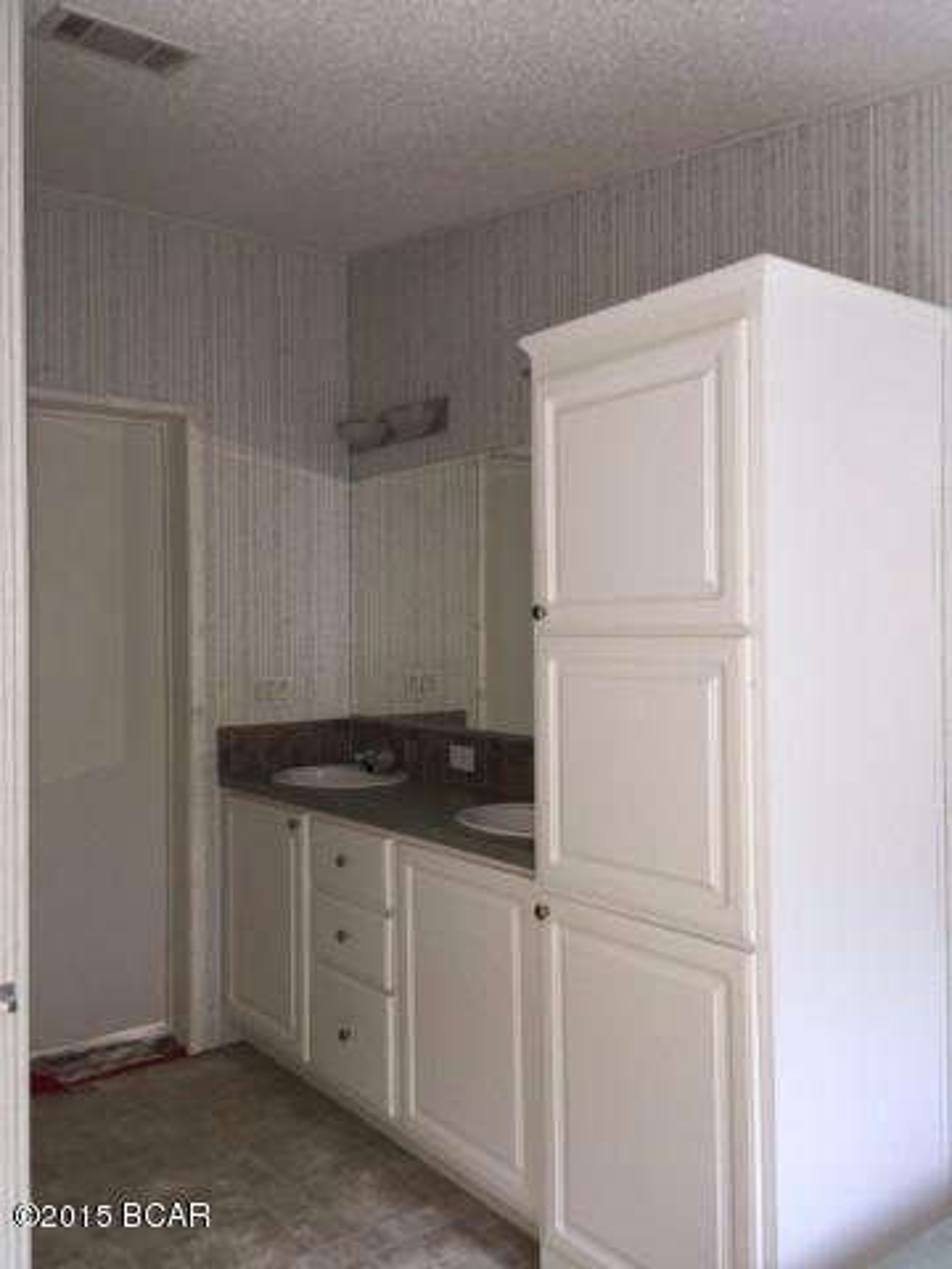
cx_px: 476
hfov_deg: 48.2
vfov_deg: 61.7
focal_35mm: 29
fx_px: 1063
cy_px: 634
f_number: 2.2
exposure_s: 1/30
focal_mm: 4.15
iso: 100
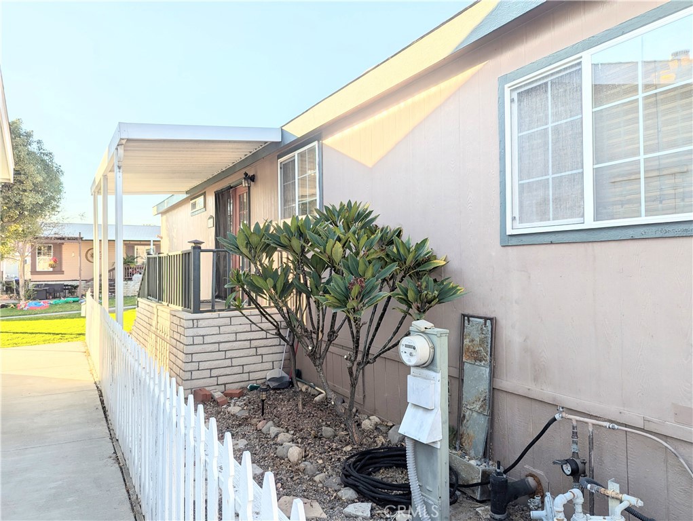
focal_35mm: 24
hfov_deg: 71.5
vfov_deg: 56.9
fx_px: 481
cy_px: 260
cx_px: 346
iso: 48
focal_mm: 6.81
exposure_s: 1/1825
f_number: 1.85
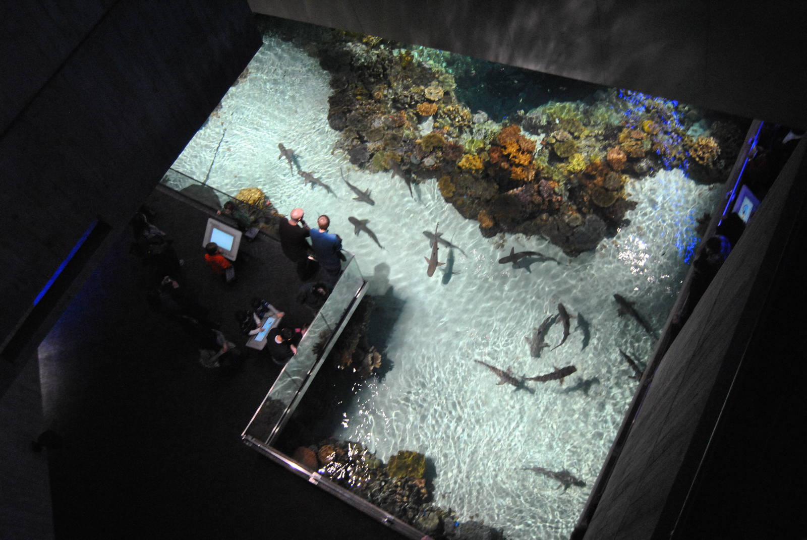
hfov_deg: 55.1
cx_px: 404
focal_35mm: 34
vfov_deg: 38.5
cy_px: 270
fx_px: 774
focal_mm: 23
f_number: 3.8
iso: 720
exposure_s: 1/30
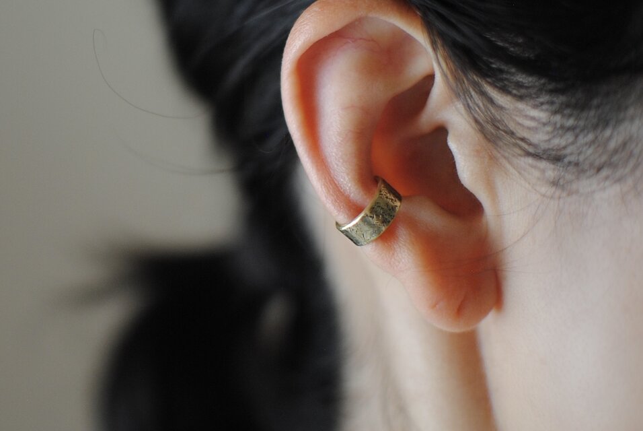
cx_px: 322
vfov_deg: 25.8
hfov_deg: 37.8
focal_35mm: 52
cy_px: 216
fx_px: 939
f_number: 1.8
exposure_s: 1/125
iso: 400
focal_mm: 35
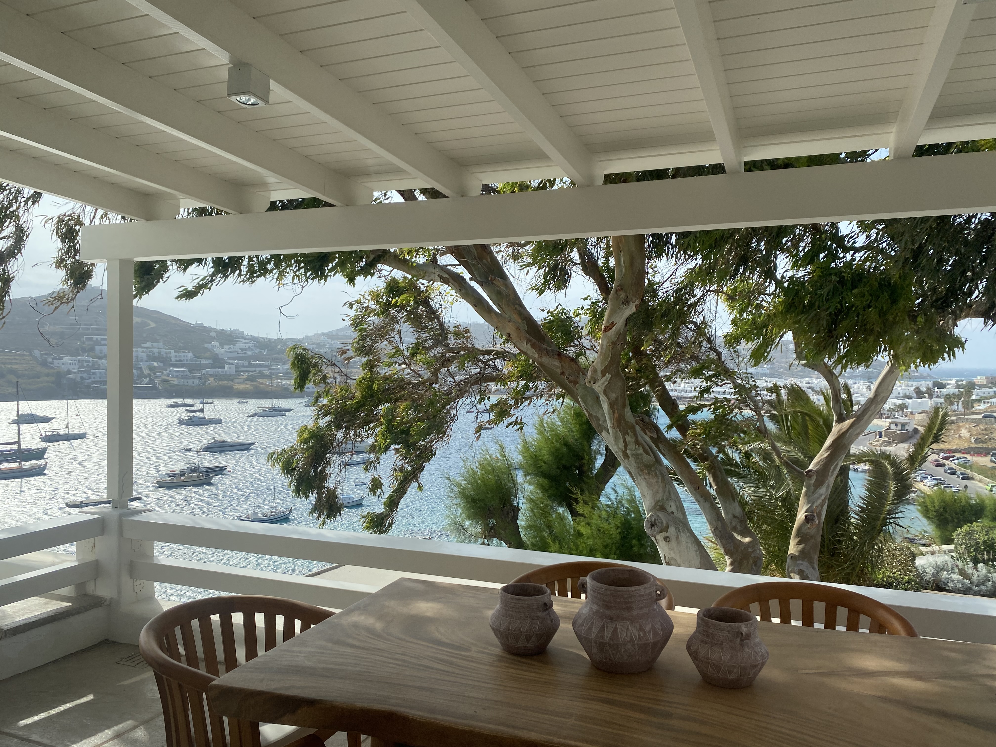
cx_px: 498
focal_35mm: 26
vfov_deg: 53.1
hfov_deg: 67.3
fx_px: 748
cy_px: 374
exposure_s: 1/2571
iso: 32
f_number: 1.8
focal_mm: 4.25
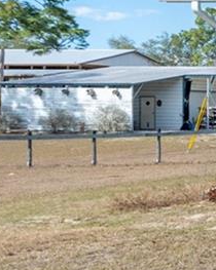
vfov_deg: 23.6
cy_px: 71
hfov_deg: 10.6
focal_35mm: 80
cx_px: 693
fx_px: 640
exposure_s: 1/1000
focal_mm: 14
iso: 400
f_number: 7.1
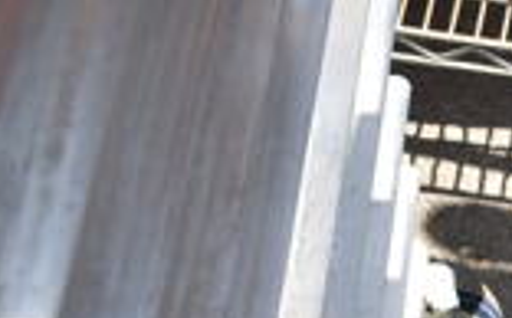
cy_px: 639
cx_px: 981
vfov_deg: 9.3
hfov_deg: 13.8
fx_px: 1839
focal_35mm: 132
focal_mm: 22
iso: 100
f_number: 5
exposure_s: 1/100
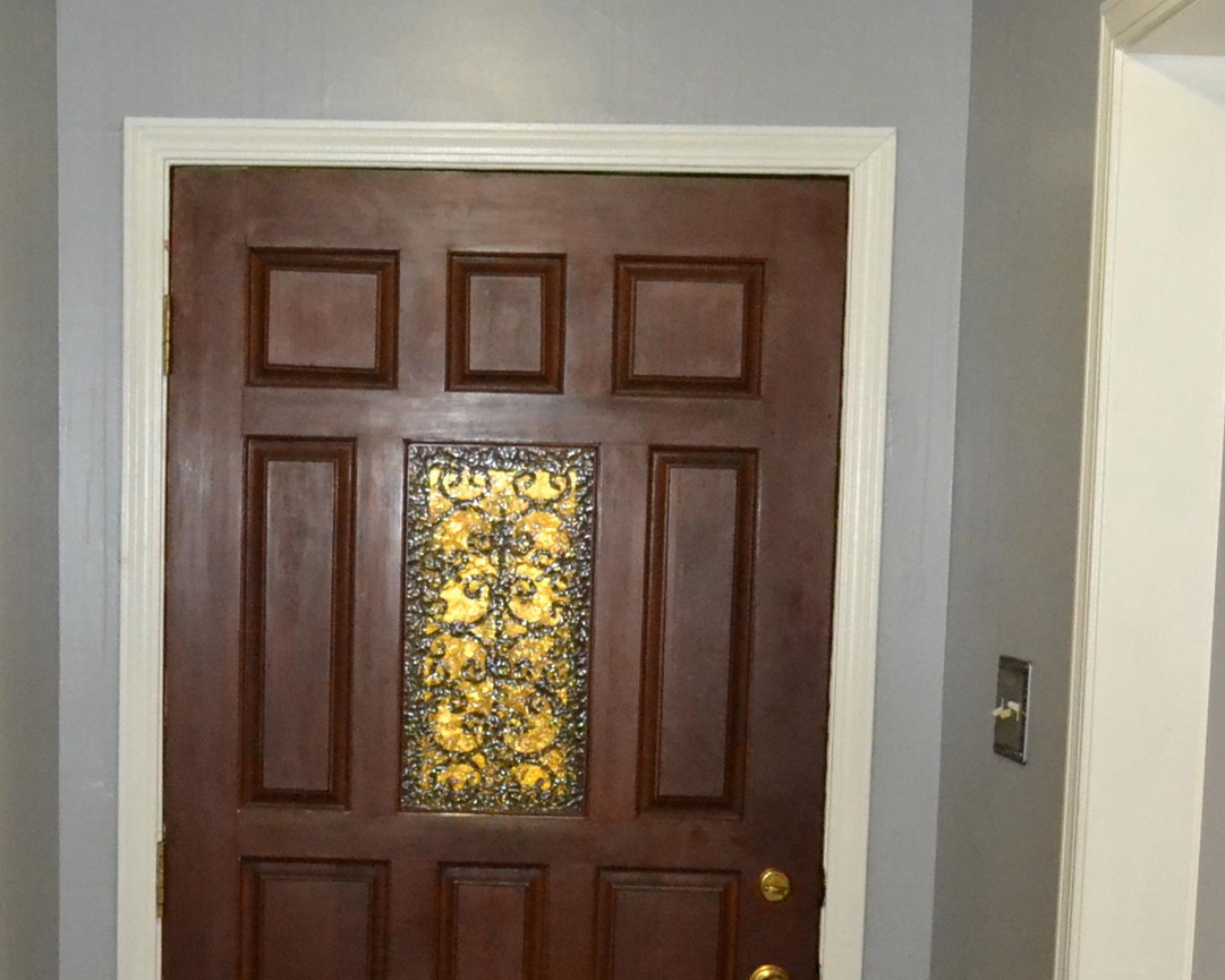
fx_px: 2611
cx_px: 380
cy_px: 943
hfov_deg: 26.2
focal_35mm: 72
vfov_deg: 20.7
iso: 3200
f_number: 3.5
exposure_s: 1/60
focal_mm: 18
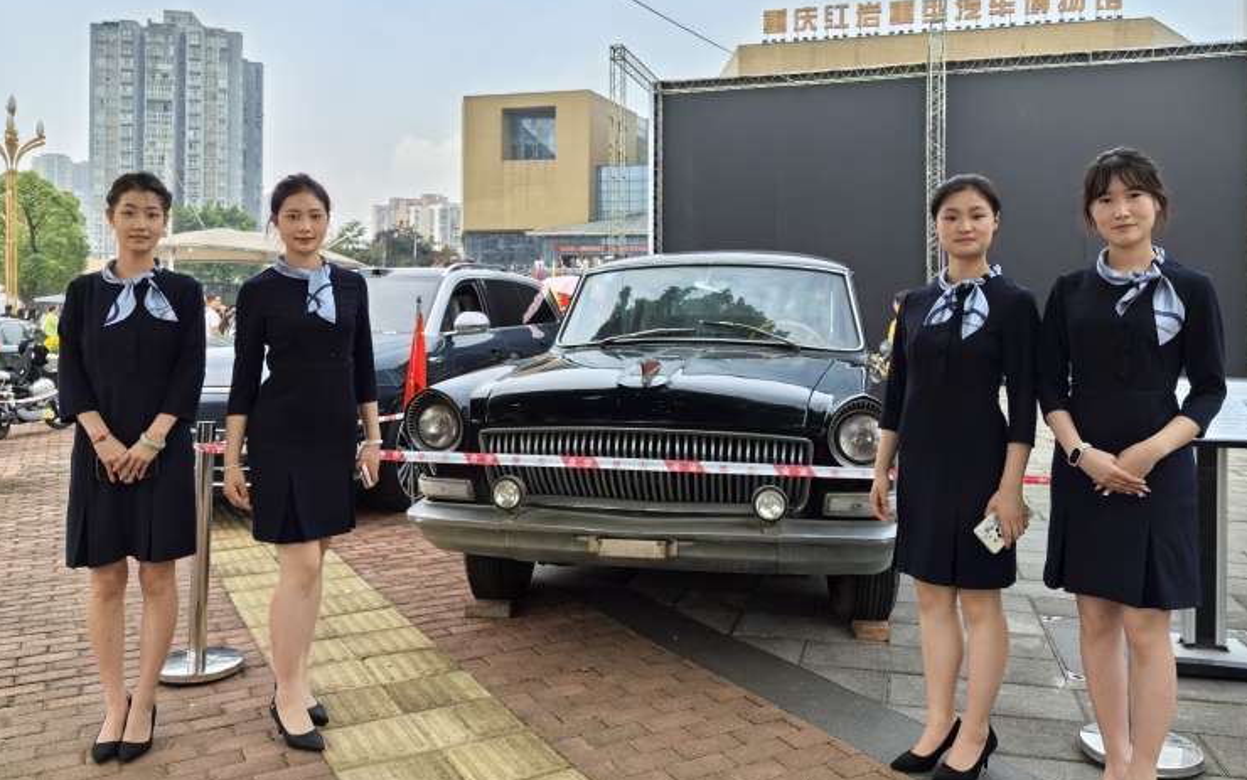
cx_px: 624
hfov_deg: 64.6
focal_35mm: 29
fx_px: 986
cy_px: 321
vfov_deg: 43.0
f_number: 1.9
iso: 50
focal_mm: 5.52
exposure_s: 1/1026
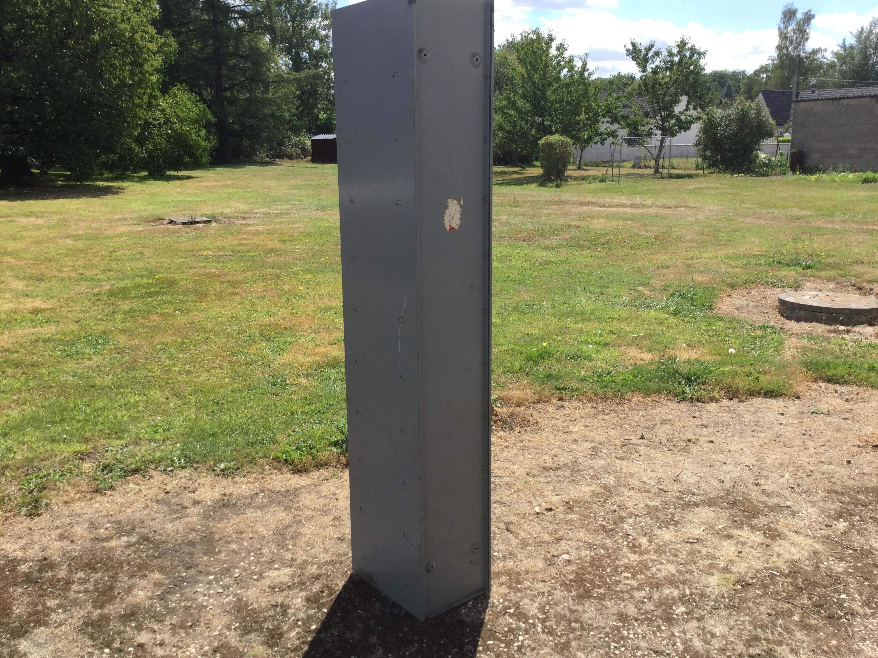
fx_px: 786
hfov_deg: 58.4
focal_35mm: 31
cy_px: 329
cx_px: 439
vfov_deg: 45.4
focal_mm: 3.3
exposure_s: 1/783
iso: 25
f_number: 2.4
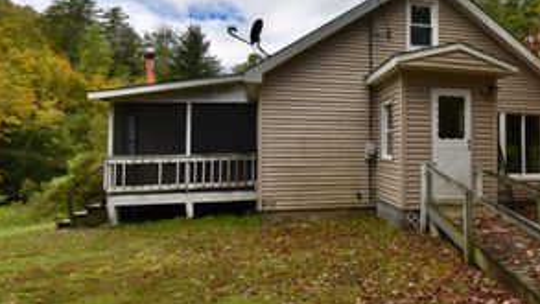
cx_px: 369
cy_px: 143
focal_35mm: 25
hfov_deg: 71.4
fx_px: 358
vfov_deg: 46.0
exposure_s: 1/640
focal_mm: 14
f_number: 13
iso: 800
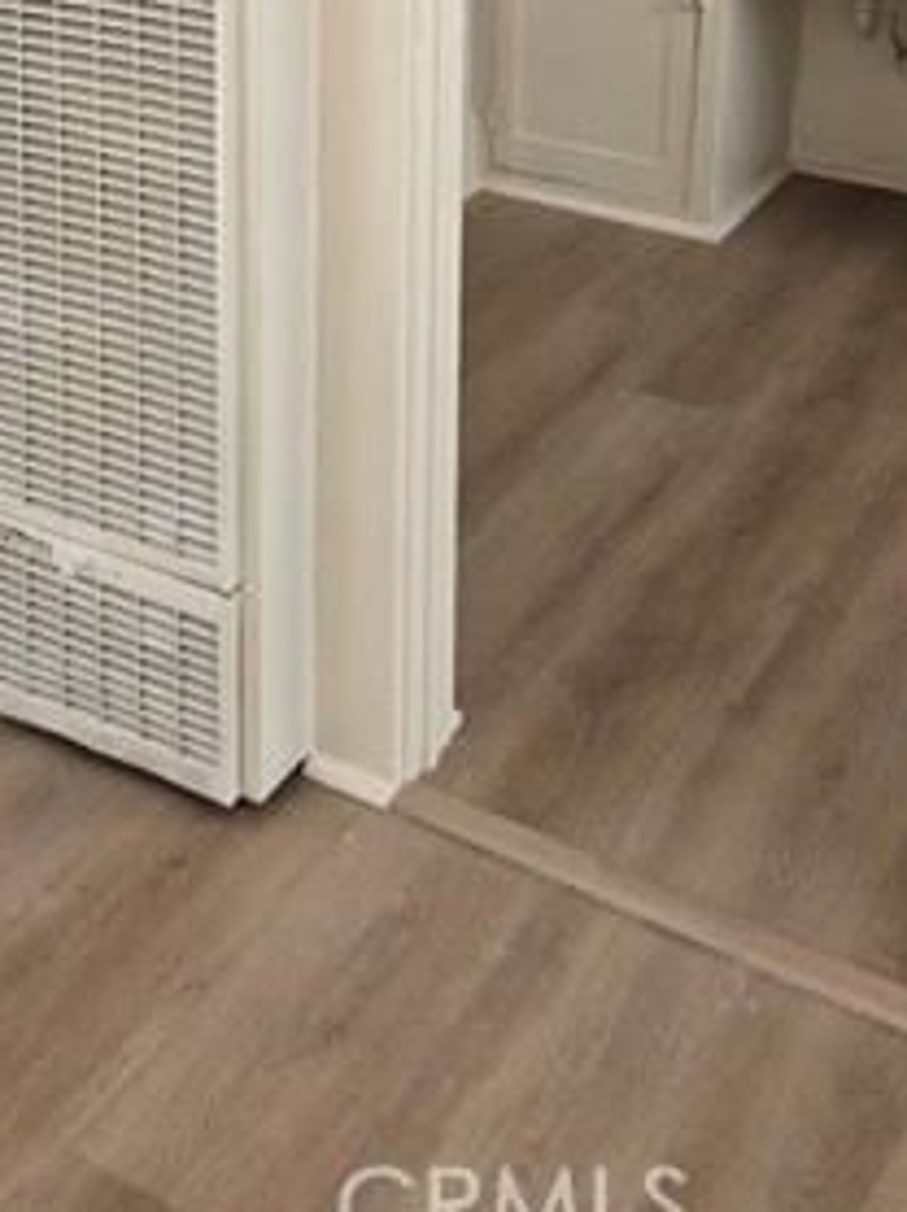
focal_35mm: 53
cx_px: 262
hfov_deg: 27.2
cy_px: -126
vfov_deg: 31.9
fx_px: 1854
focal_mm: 5.4
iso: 50
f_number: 1.8
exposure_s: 1/180
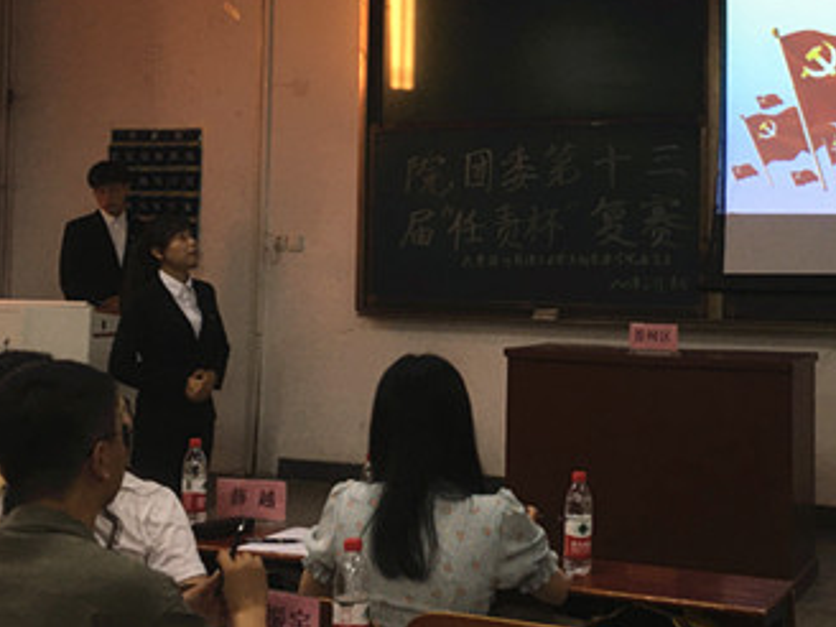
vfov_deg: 27.4
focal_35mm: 53
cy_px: 212
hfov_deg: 36.0
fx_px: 1280
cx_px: 520
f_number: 2.2
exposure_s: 1/17
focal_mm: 4.15
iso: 32
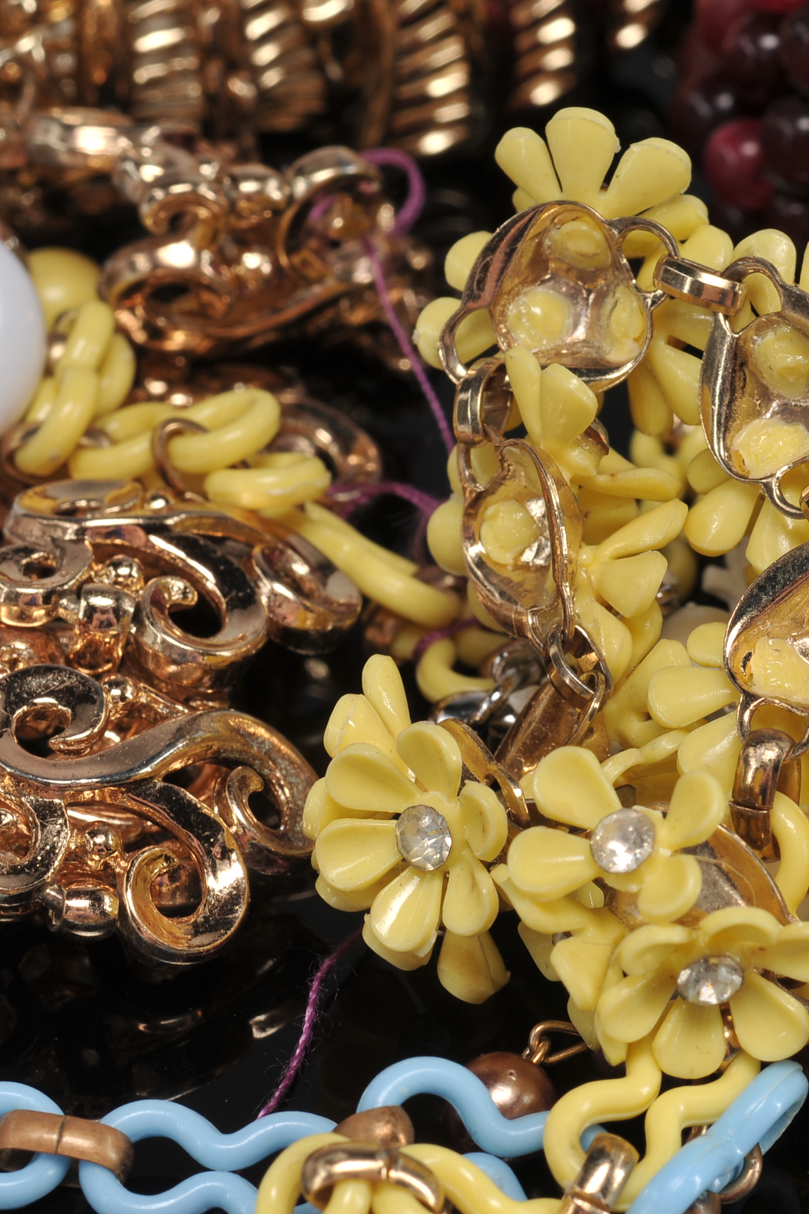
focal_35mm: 136
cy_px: 606
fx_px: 4585
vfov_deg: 15.1
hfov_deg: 10.0
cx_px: 766
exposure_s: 1/200
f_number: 14
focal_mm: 60
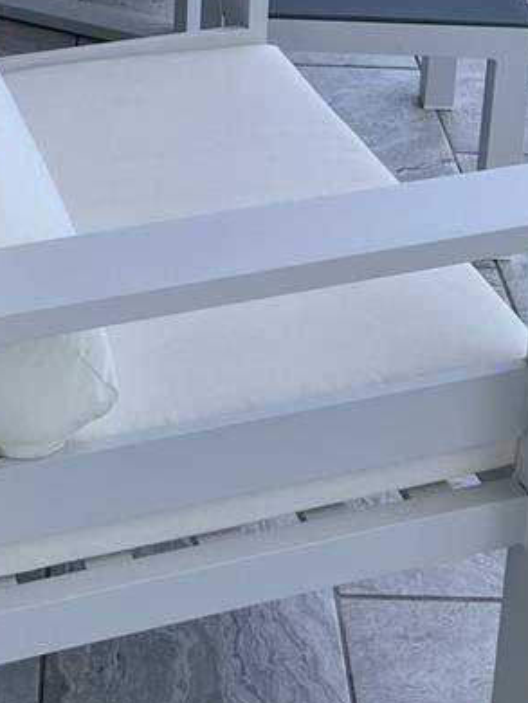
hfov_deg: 18.3
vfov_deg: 21.7
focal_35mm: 80
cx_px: 124
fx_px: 1625
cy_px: -238
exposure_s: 1/1468
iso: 50
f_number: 1.5
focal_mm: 5.7
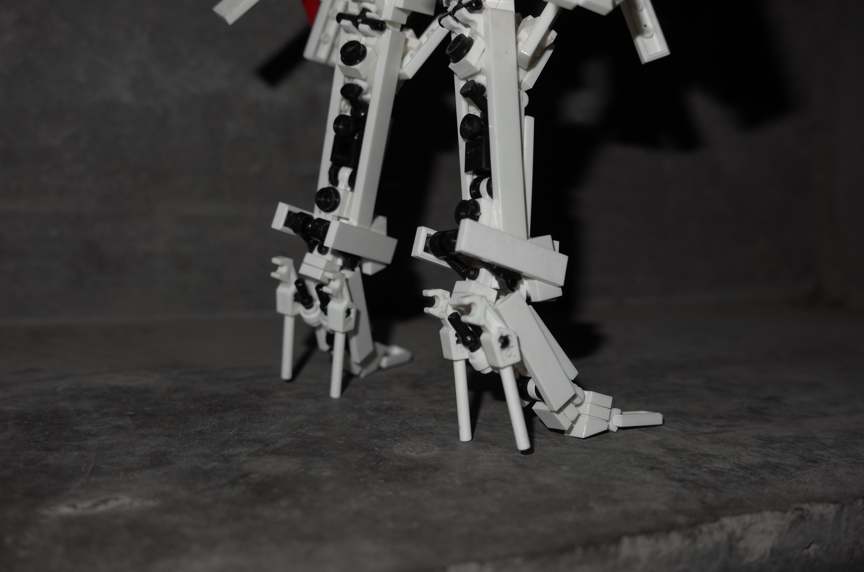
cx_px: 432
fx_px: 934
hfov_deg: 49.6
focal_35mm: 39
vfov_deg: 34.1
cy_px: 286
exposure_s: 1/40
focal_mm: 25.8
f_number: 4.6
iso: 400
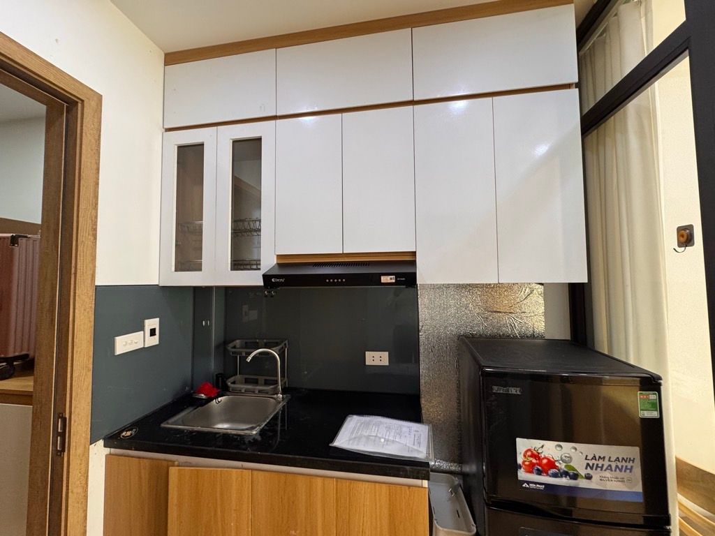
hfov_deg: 102.1
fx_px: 289
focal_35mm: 14
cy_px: 268
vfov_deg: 85.7
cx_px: 358
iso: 160
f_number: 2.2
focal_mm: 2.22
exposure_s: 1/50
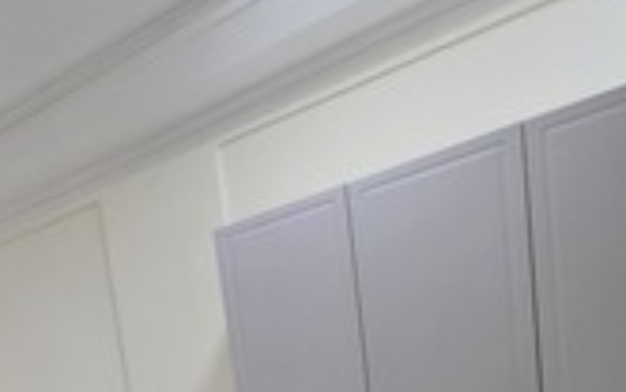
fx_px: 649
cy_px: 533
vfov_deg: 27.1
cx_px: -36
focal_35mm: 38
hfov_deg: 42.4
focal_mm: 2.2
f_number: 1.9
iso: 200
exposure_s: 1/100
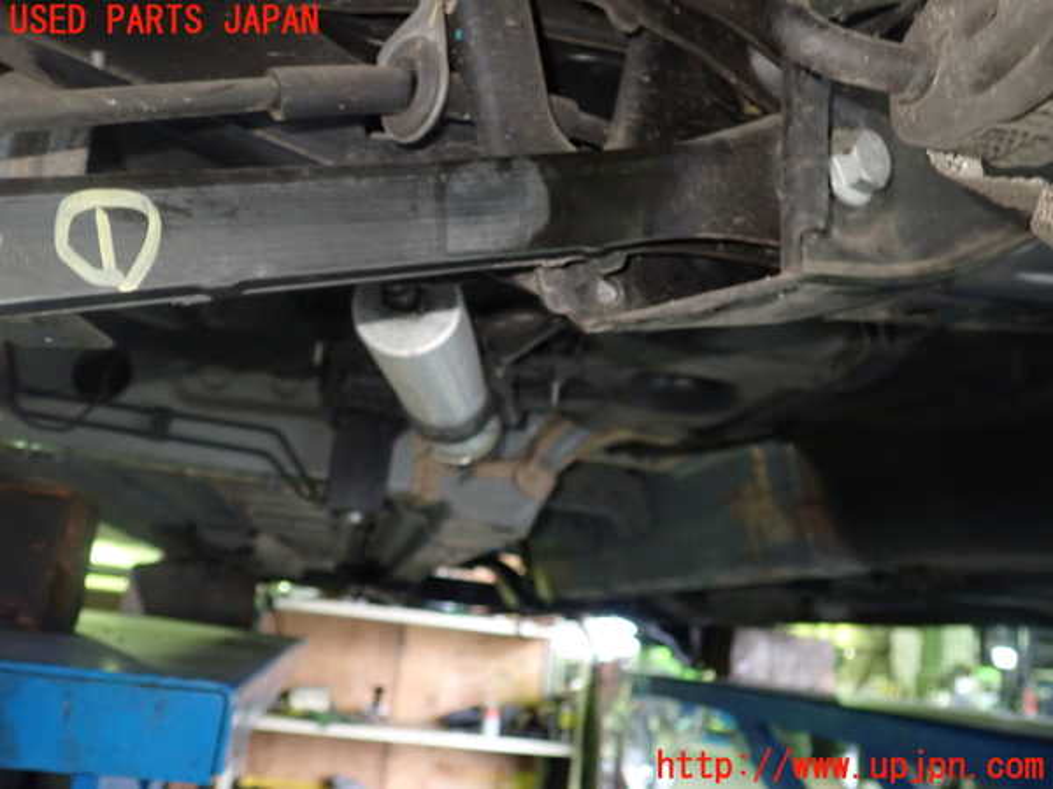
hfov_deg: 60.0
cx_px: 526
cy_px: 394
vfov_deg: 46.8
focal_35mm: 30
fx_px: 913
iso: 800
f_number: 2.3
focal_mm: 5.4
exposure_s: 1/20
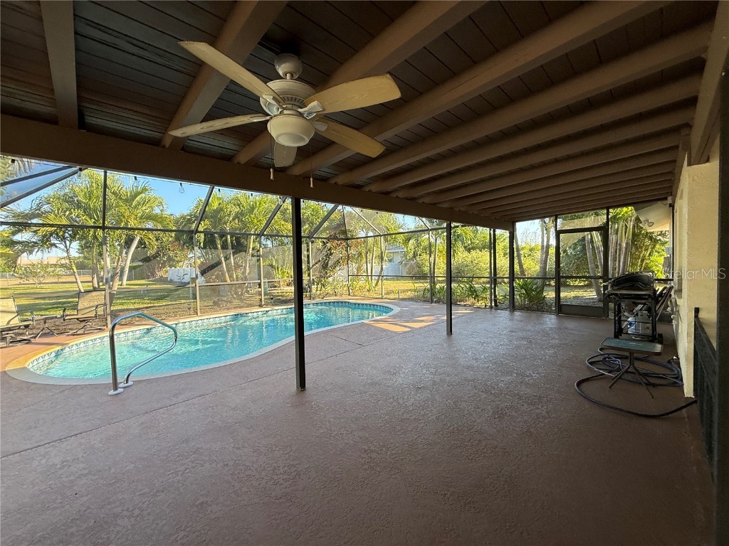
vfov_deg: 85.7
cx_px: 364
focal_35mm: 14
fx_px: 295
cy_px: 273
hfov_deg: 102.1
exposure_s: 1/177
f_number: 2.2
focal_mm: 2.22
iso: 50
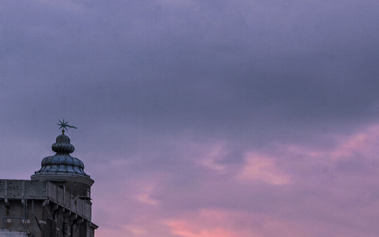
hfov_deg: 11.2
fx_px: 1880
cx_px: 493
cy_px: 385
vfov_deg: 7.1
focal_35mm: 182
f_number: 16
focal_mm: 50
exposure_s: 1.6
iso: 50
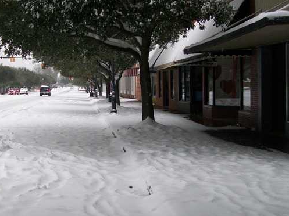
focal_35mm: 58
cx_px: 87
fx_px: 484
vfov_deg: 25.2
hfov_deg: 32.9
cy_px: 108
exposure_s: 1/400
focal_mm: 6
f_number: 2.7
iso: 64
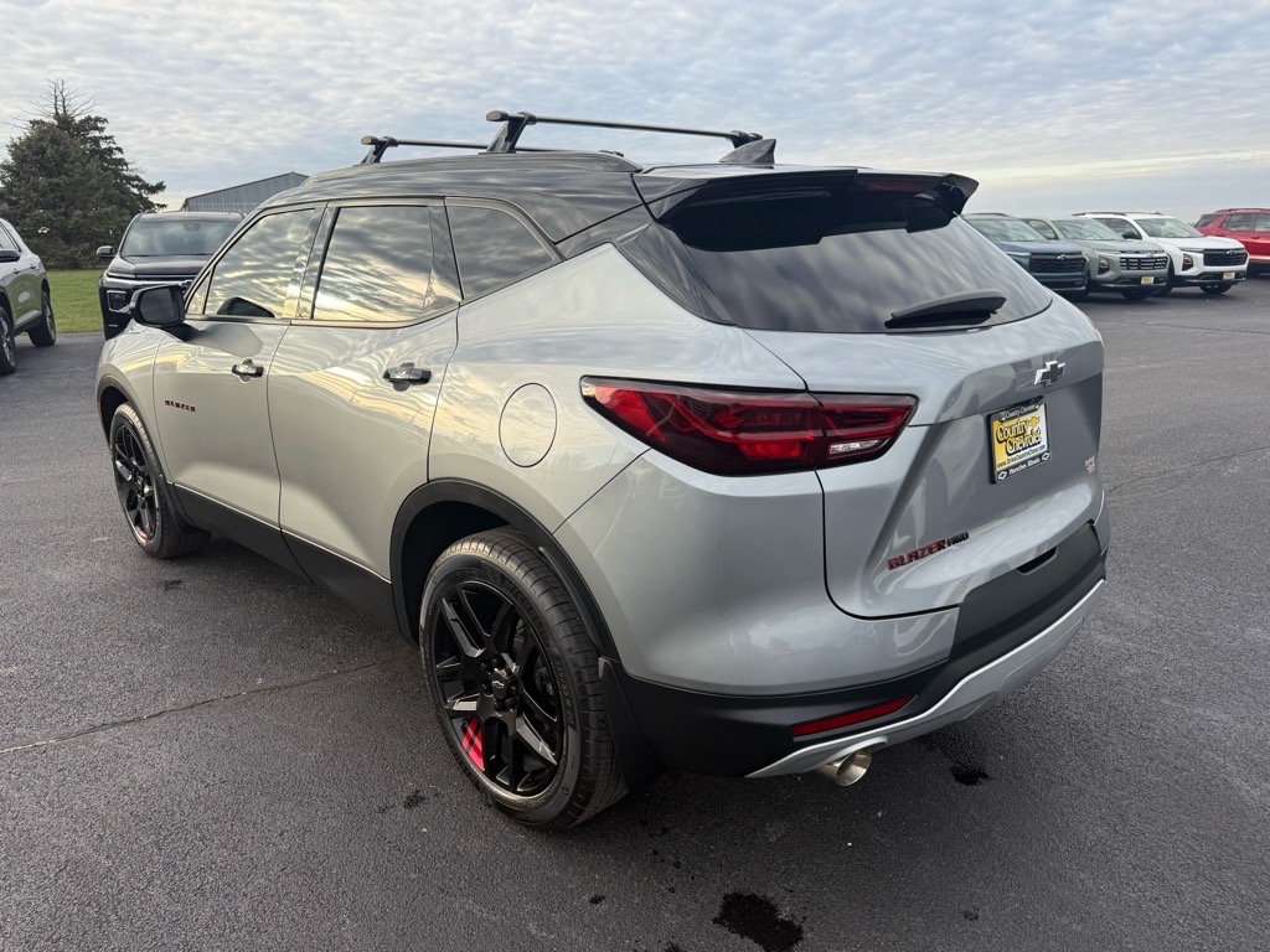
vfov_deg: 56.8
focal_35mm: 24
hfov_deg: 71.6
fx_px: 881
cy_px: 476
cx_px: 635
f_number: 1.78
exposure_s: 1/1091
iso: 80
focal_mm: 6.76
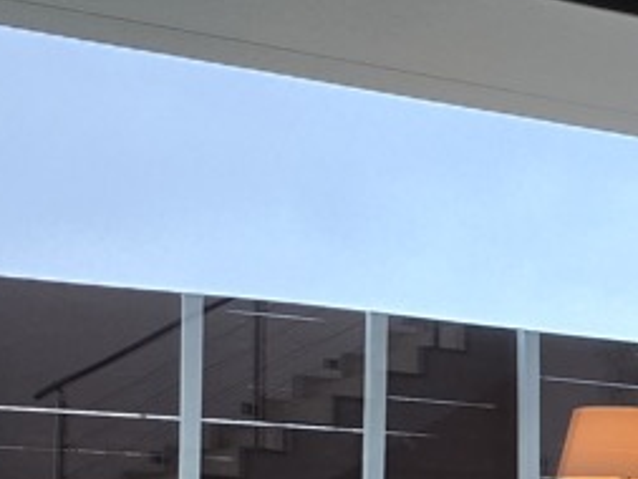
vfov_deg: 13.3
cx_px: 1132
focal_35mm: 109
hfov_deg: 15.6
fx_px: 2010
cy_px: 545
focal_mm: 6.3
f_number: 1.7
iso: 160
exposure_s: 1/100
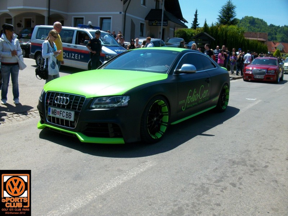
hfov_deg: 54.0
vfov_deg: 41.8
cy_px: 108
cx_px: 144
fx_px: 283
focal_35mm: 34
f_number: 5.5
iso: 80
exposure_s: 1/329
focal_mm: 5.7
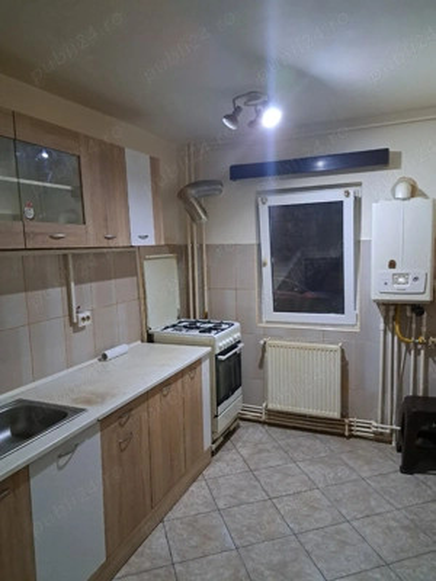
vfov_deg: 71.6
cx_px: 218
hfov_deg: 56.8
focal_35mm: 24
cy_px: 290
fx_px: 403
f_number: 1.8
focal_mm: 5.23
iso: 400
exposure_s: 1/25
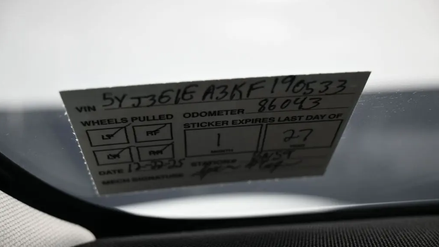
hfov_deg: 51.0
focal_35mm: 40
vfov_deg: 30.0
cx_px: 219
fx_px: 460
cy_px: 139
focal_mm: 25
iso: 400
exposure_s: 1/160
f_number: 4.2
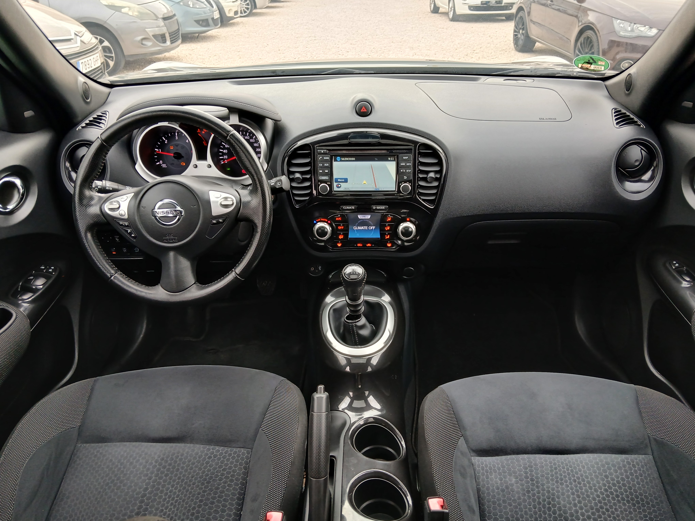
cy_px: 260
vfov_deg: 53.1
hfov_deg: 67.3
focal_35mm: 26
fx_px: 522
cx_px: 348
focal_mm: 3.98
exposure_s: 1/50
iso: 80
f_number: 1.8
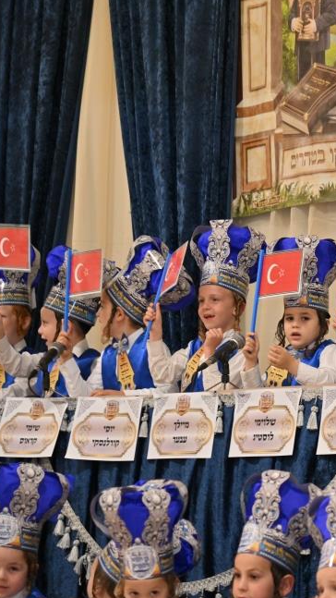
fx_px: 3152
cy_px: 311
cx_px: 401
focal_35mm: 199
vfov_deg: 10.8
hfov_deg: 6.1
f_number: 4
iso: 640
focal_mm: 120
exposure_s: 1/250
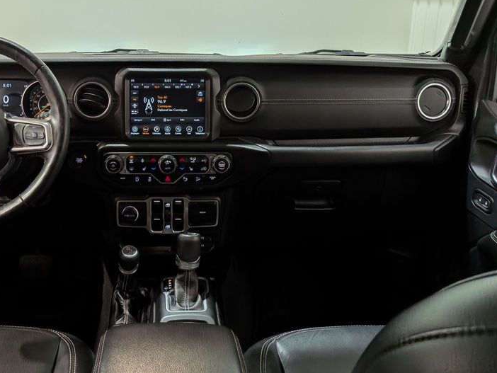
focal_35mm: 35
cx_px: 177
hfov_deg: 51.9
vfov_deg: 40.3
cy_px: 128
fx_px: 503
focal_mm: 4.53
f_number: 1.7
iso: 25
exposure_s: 1/131
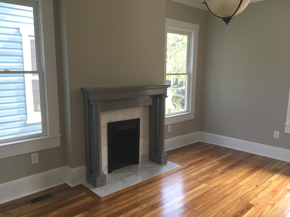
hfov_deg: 61.7
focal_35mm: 29
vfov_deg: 48.2
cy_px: 108
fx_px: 243
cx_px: 145
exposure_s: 1/30
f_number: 2.2
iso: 50
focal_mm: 4.15
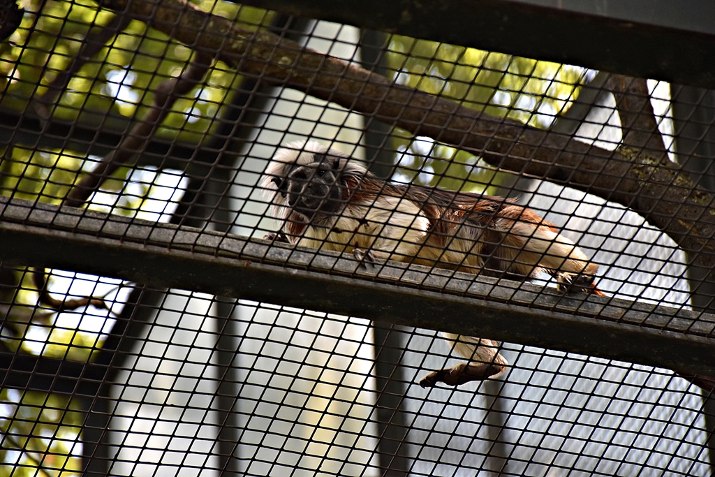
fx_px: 4171
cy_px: 238
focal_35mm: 210
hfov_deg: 9.8
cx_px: 358
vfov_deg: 6.5
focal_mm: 140
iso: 900
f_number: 5.6
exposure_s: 1/500
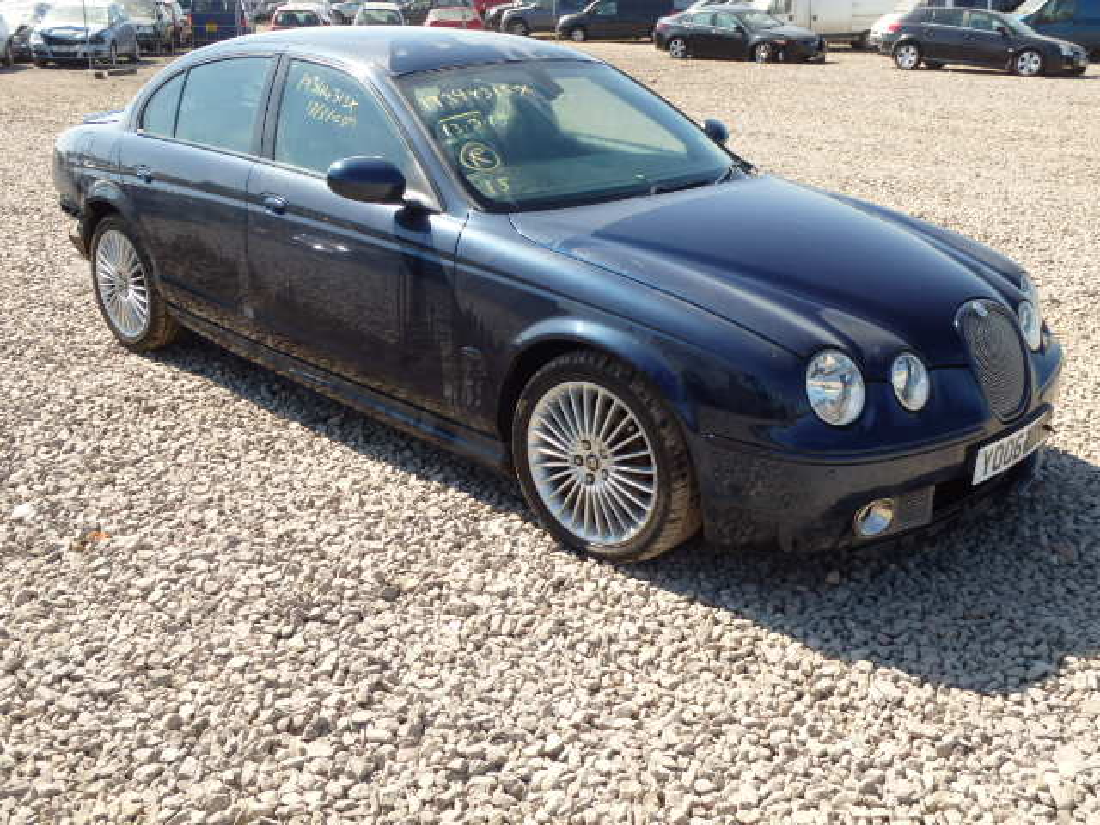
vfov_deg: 39.7
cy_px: 412
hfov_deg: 51.4
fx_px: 1144
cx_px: 550
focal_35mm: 36
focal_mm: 6.4
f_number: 4.5
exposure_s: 1/400
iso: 125
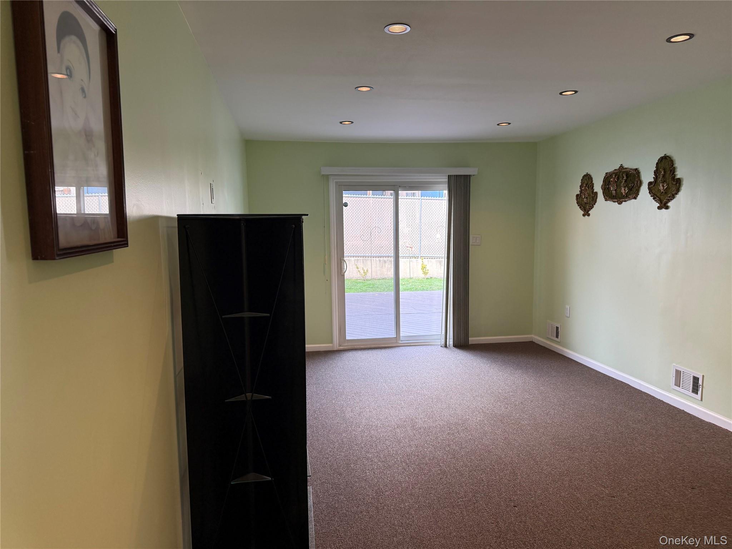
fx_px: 508
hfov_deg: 71.6
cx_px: 366
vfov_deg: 56.8
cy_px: 274
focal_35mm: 24
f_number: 1.78
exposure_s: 1/123
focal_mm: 6.76
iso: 200
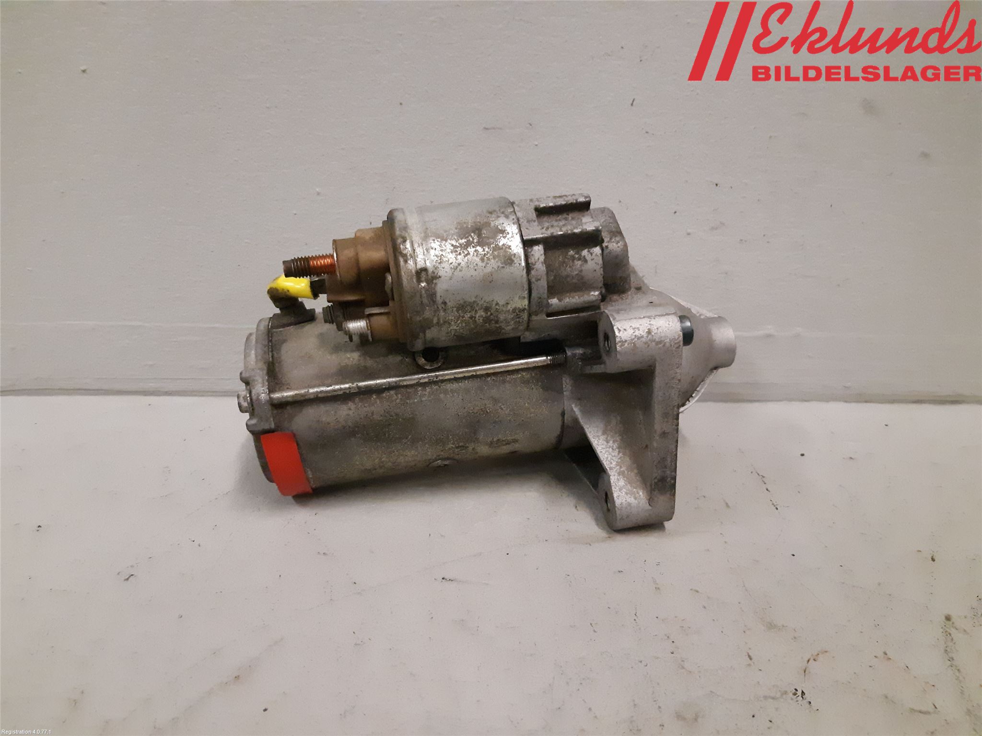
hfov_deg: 67.3
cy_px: 368
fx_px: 738
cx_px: 491
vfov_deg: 53.1
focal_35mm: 26
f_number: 1.7
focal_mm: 3.93
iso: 800
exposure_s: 1/259
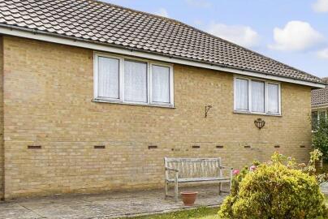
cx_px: 408
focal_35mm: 38
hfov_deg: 36.6
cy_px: 146
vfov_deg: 34.8
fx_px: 346
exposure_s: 1/250
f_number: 8
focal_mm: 10
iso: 160
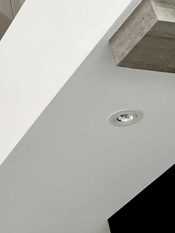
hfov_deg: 14.4
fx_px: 653
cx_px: -78
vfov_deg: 18.8
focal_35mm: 97
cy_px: -67
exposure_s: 1/187
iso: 50
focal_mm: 5.7
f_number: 1.5
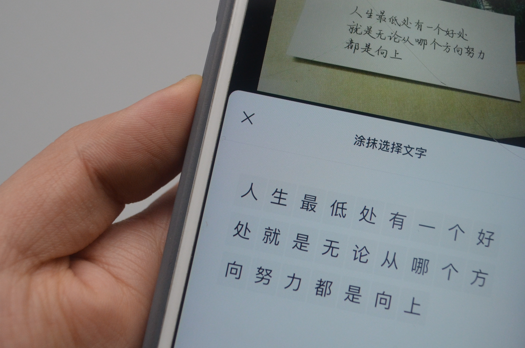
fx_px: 844
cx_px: 295
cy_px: 136
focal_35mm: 58
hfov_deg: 34.5
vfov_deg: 23.2
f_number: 4
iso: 800
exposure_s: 1/500
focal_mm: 22
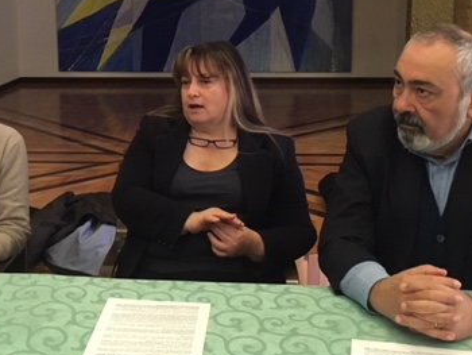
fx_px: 723
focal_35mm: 53
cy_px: 93
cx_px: 178
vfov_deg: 27.2
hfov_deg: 36.0
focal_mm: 4.15
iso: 320
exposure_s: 1/17
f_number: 2.2
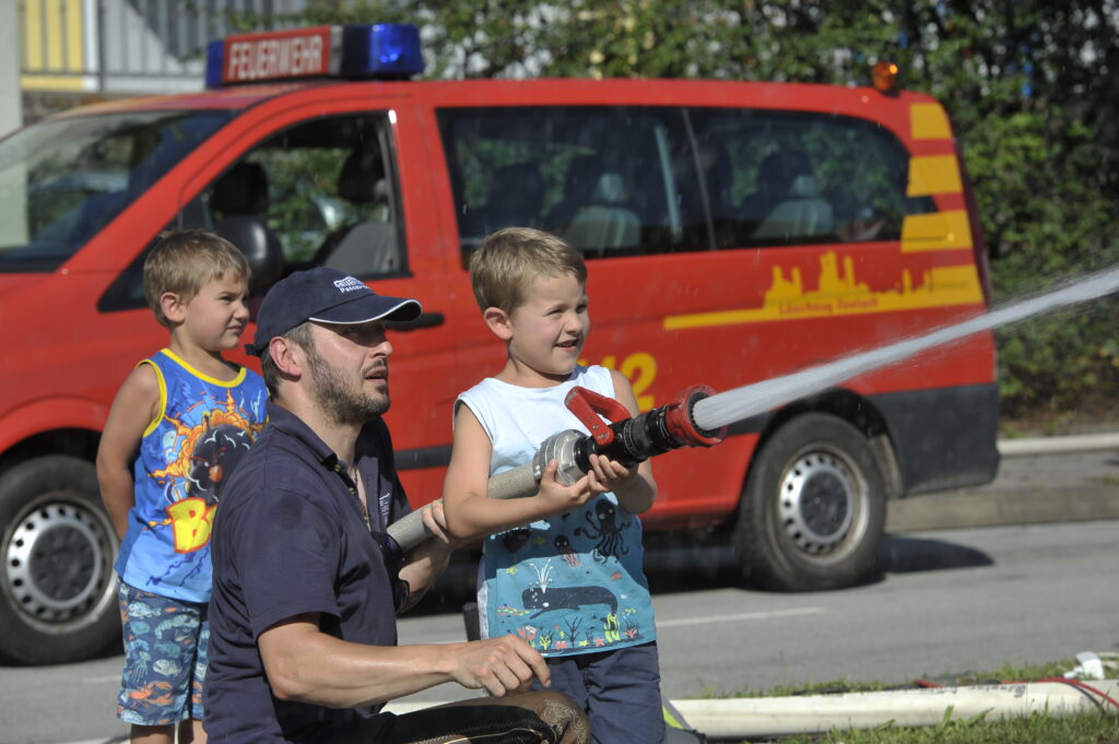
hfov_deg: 14.7
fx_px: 4348
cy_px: 372
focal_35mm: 140
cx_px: 560
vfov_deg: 9.8
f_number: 8
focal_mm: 140
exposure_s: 1/640
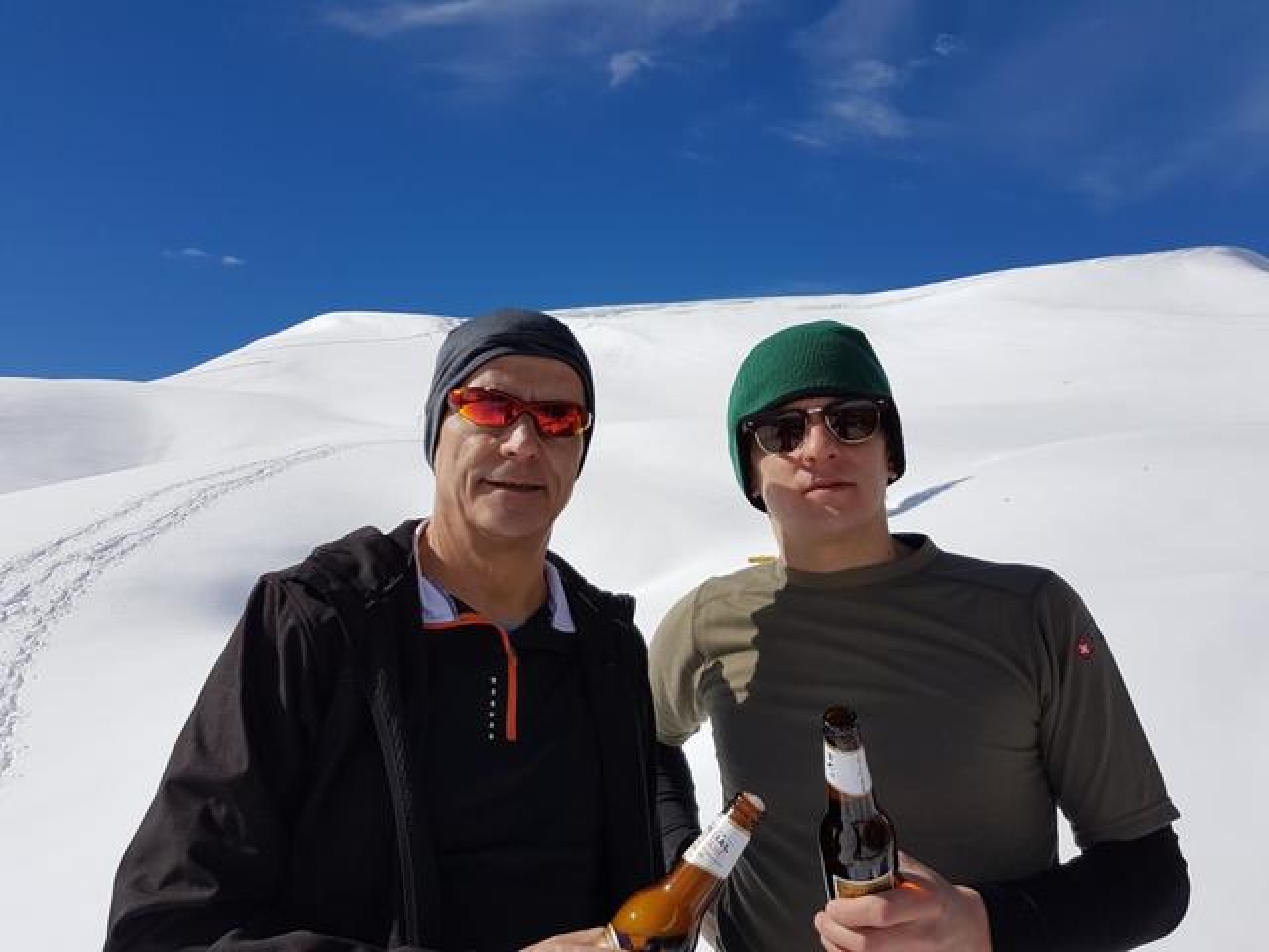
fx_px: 953
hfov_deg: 67.3
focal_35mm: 26
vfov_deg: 53.1
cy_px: 476
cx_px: 634
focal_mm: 4.2
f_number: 1.7
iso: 40
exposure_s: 1/4896
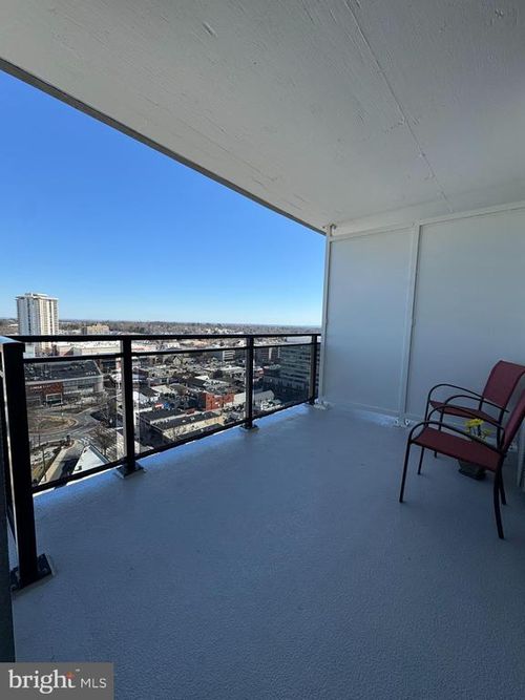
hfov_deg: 85.7
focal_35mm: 14
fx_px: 283
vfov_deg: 102.1
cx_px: 262
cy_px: 350
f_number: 2.2
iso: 50
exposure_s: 1/1420
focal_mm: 2.22
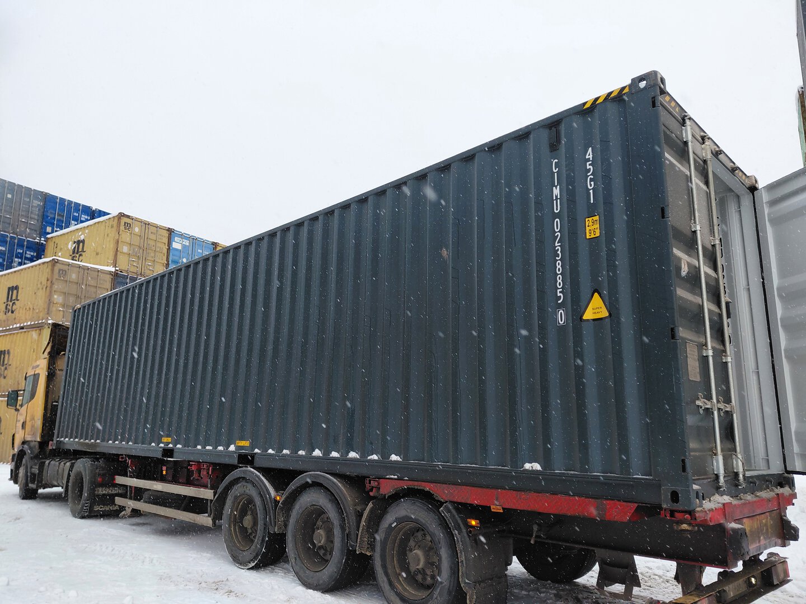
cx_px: 403
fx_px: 582
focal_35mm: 25
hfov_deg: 69.4
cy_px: 302
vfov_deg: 54.9
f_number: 1.8
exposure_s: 1/254
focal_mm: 4.69
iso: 50
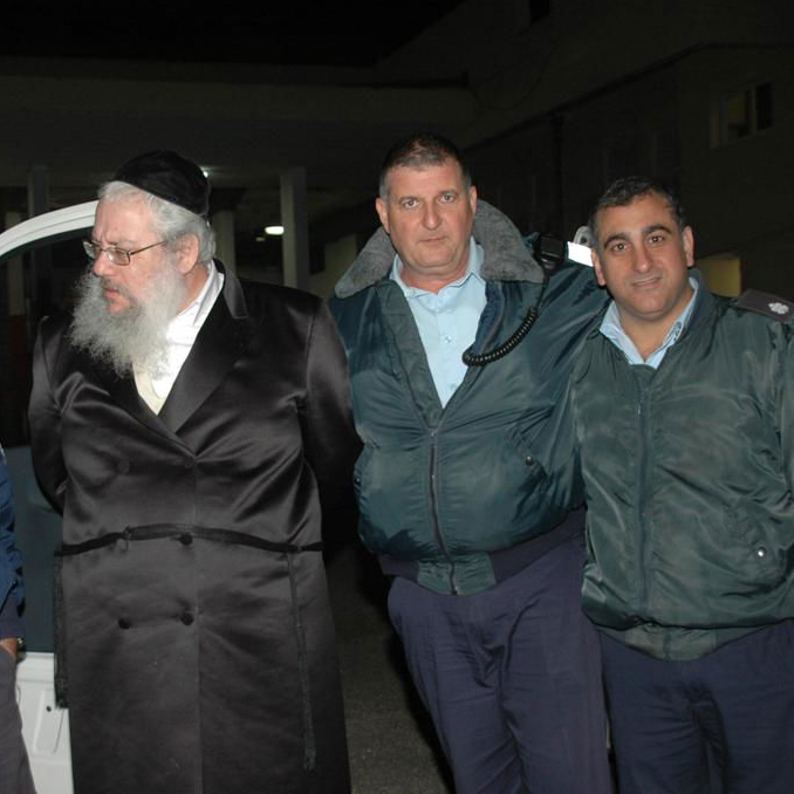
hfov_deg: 33.9
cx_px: 307
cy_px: 396
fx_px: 1298
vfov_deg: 34.0
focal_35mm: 50
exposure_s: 1/60
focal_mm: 26
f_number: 5
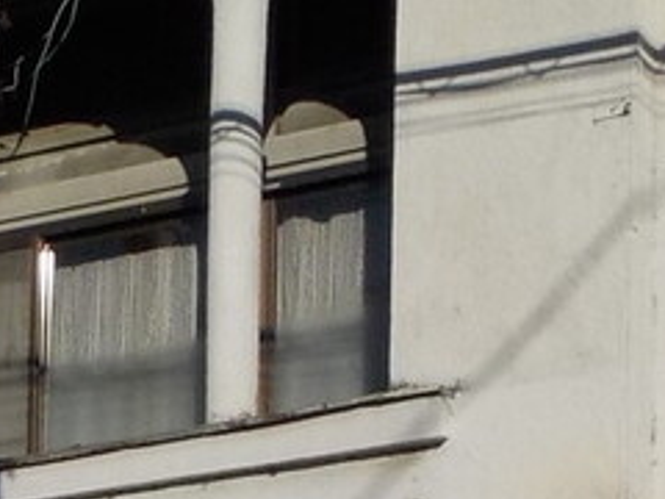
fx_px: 4380
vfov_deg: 6.4
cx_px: 103
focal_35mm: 228
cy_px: 872
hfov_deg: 8.7
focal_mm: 5.2
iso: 125
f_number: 7.3
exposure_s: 1/800
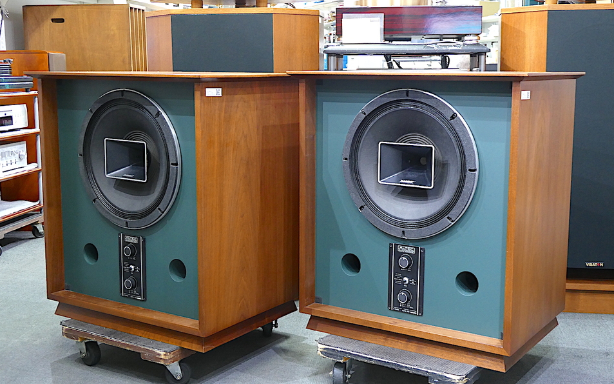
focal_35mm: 47
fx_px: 786
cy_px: 190
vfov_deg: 27.4
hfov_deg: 42.7
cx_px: 307
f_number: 3.9
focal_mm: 7.8
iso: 200
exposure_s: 1/2
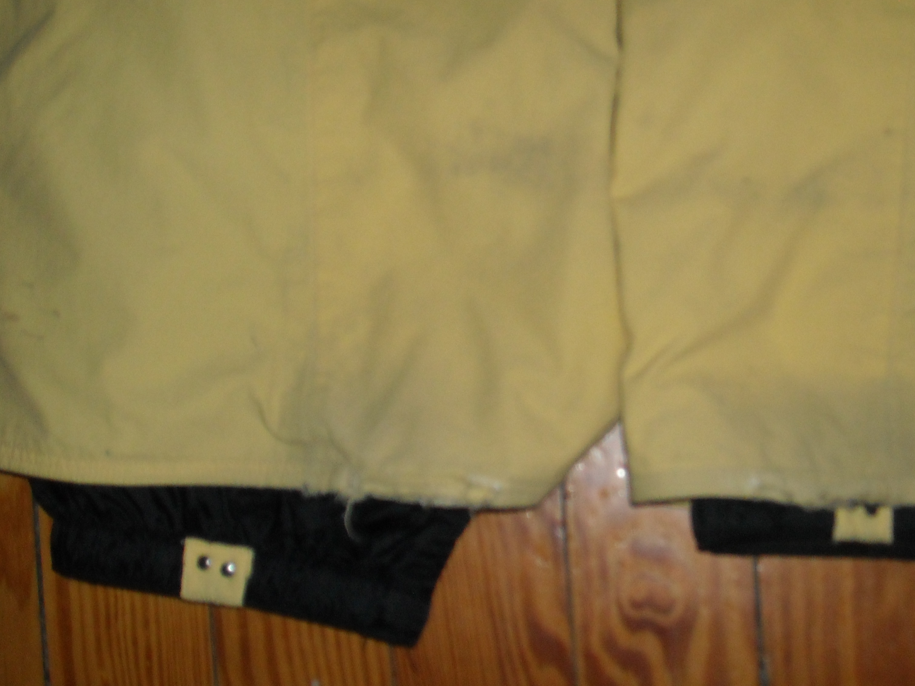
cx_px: 610
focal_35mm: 53
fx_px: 1401
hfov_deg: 35.8
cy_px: 391
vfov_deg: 27.5
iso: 200
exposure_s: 1/60
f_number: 2.8
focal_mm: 5.7
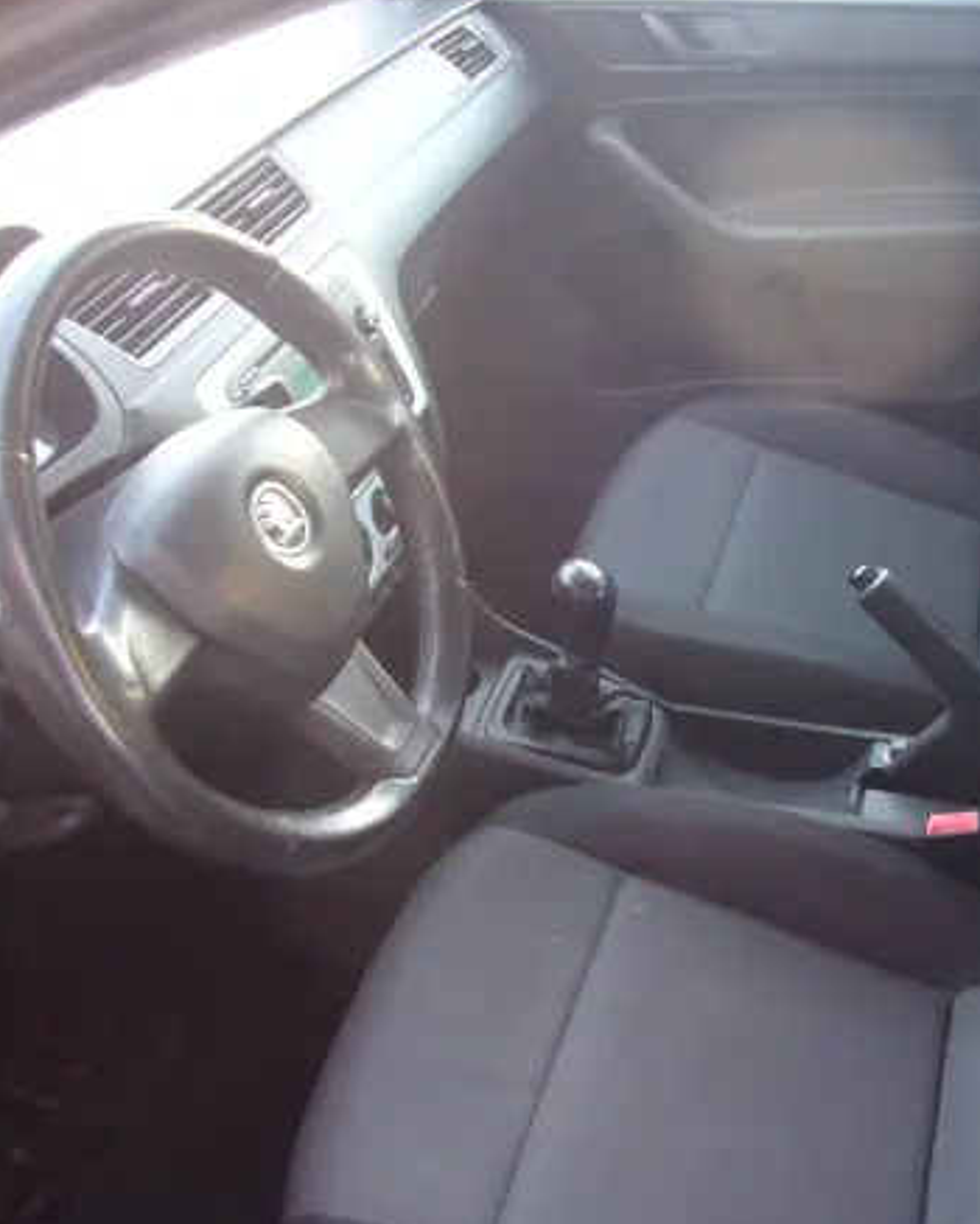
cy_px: 655
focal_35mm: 40
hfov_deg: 36.4
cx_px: 753
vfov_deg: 45.7
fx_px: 1449
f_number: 2.8
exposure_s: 1/15
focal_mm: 4.6
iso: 160
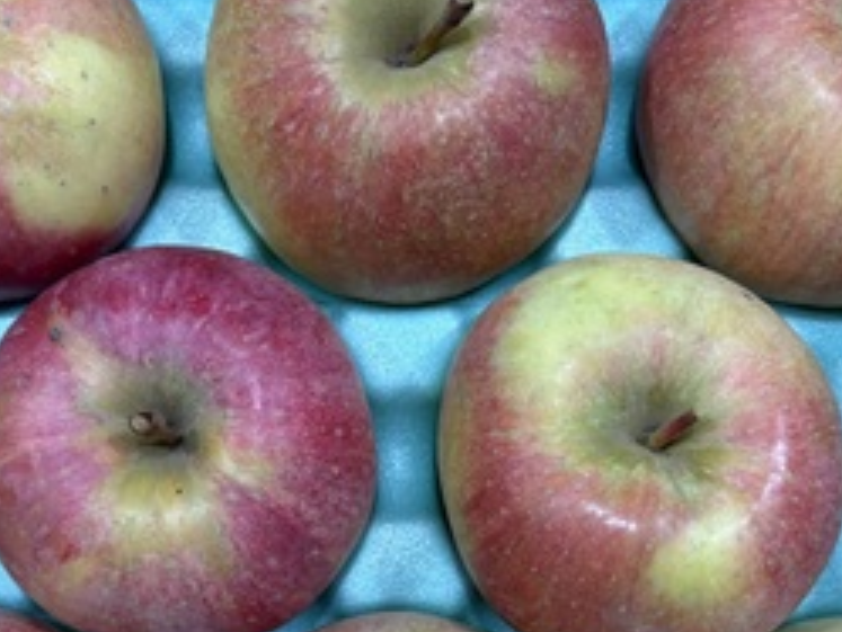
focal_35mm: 50
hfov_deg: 38.0
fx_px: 1217
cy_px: 470
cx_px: 326
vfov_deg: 28.7
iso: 160
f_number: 1.6
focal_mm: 5.96
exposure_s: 1/50
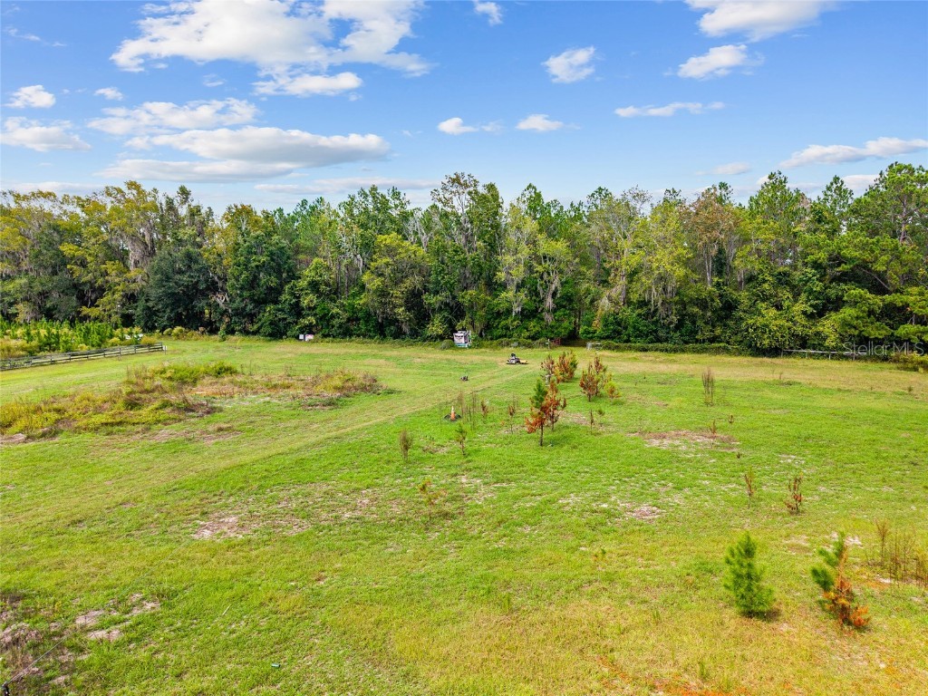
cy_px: 348
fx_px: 643
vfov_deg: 56.8
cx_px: 464
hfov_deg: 71.6
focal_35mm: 24
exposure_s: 1/3000
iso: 210
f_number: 1.8
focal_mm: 8.67
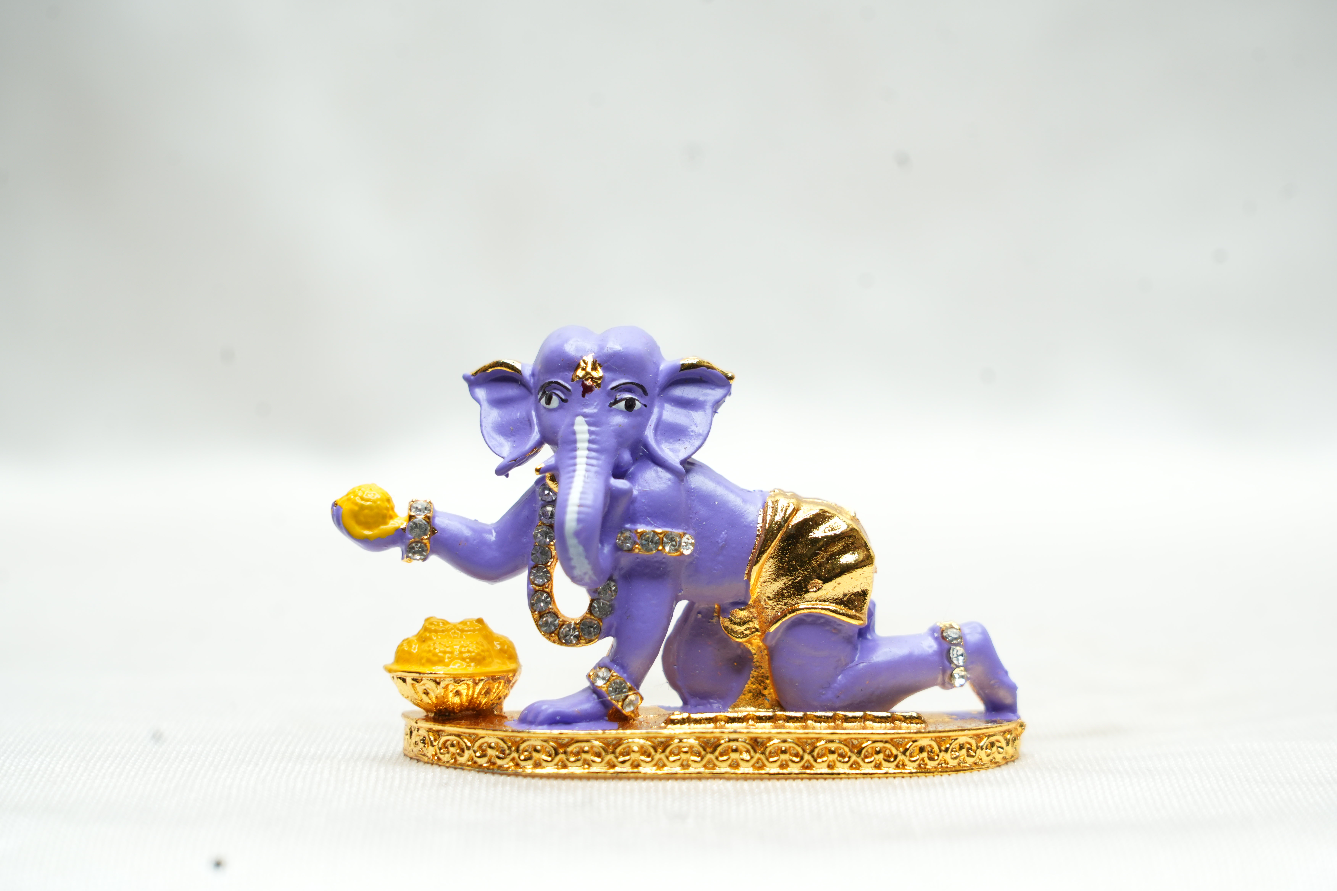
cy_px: 446
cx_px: 668
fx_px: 3899
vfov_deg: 13.0
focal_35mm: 105
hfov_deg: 19.5
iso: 500
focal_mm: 105
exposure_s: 1/50
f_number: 7.1
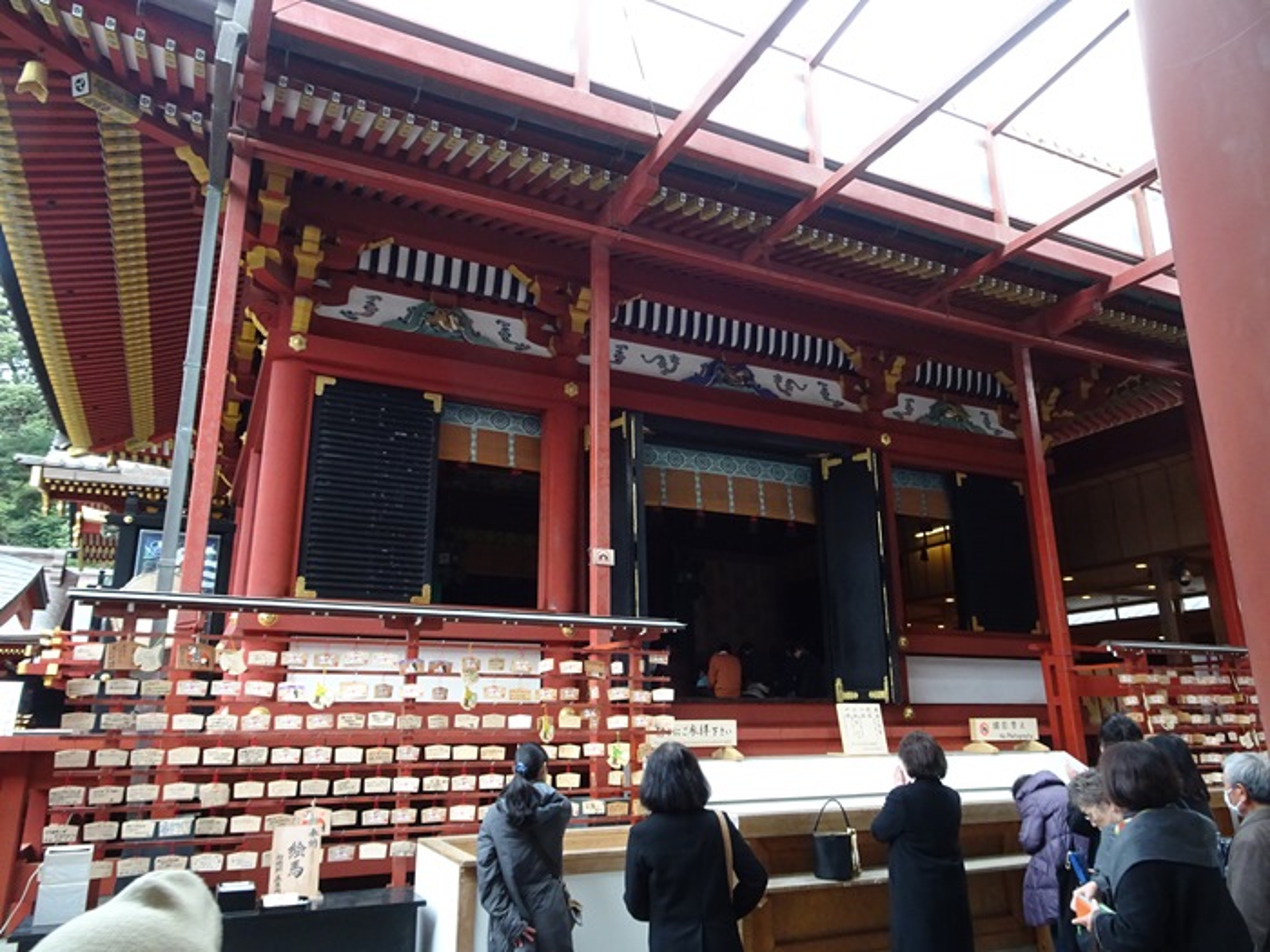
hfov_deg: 71.6
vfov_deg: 56.8
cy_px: 476
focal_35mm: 24
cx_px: 635
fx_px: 881
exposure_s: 1/100
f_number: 3.5
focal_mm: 4.1
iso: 400
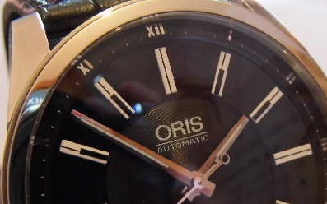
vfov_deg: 26.3
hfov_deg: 43.4
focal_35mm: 46
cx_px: 183
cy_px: 211
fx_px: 410
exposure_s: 1/30
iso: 200
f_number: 3.2
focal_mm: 5.2
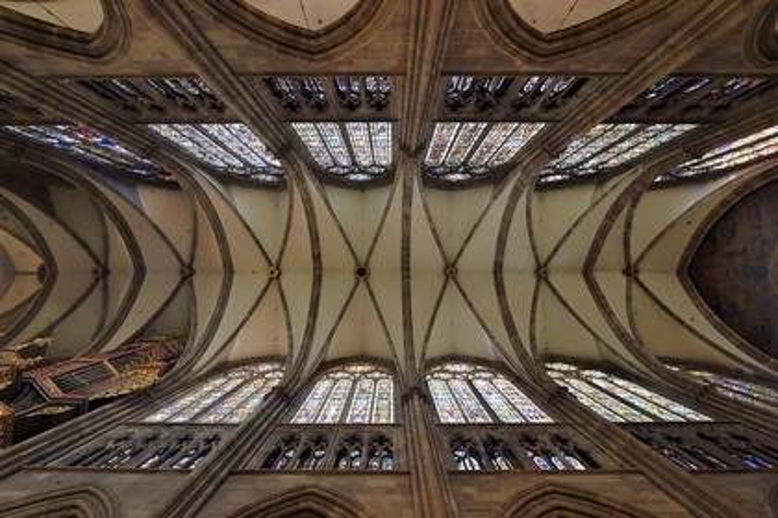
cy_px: 259
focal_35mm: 14
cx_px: 389
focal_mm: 14
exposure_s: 1/10
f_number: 7.1
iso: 1600
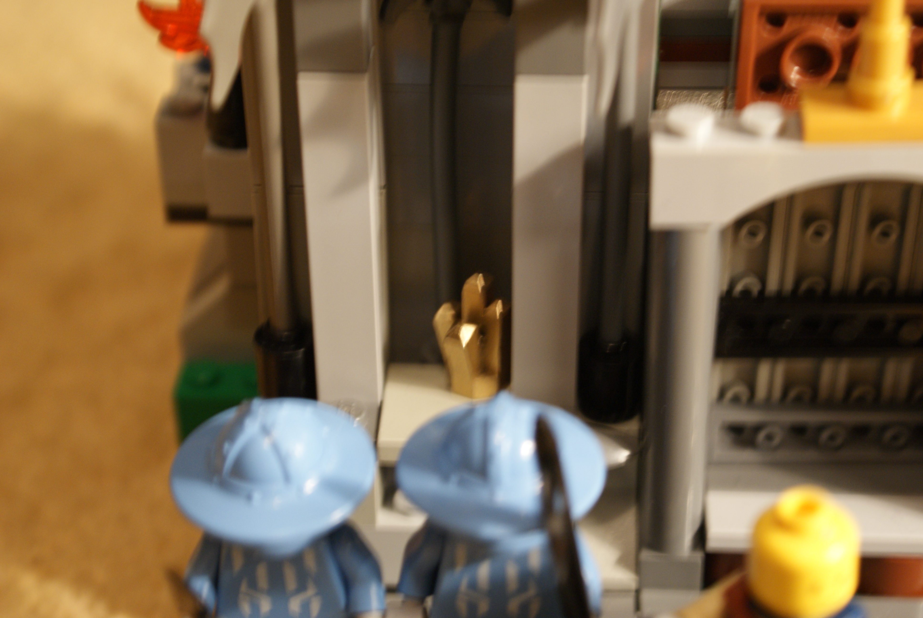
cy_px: 309
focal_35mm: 75
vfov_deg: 18.2
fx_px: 1925
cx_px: 462
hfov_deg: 27.0
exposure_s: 1/3
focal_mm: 50
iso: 400
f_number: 5.6
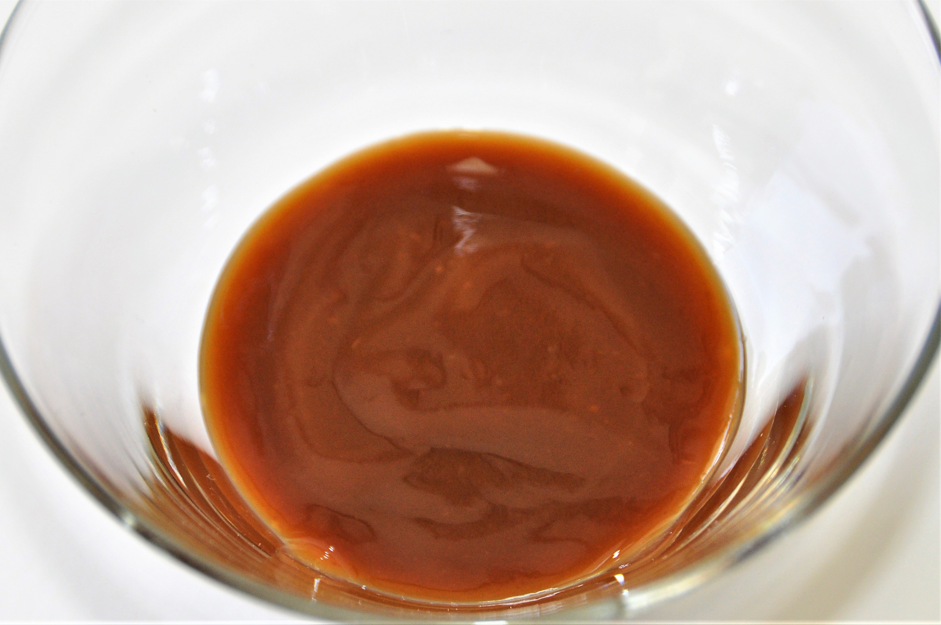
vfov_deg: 12.1
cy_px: 312
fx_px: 2937
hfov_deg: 18.2
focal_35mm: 112
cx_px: 470
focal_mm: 75
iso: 720
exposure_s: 1/125
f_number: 5
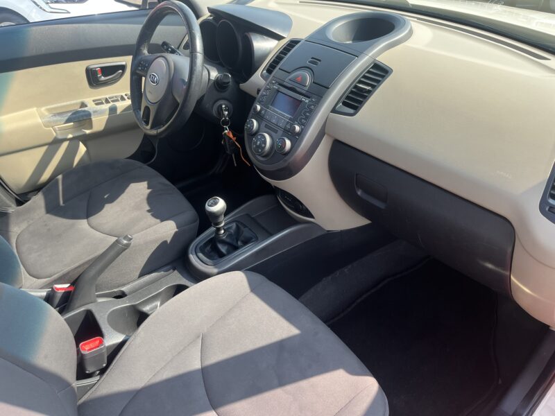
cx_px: 278
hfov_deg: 67.3
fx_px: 417
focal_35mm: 26
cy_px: 208
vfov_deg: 53.1
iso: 40
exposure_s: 1/283
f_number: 1.6
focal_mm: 5.1
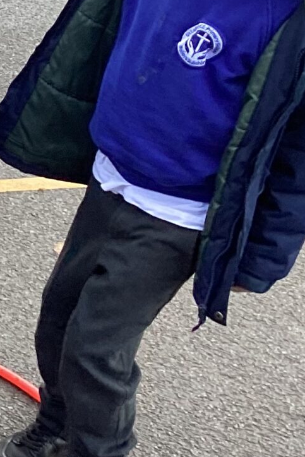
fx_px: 1448
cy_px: 243
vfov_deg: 17.9
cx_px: -479
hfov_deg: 10.1
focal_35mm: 114
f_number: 2.4
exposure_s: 1/109
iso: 25
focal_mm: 3.3
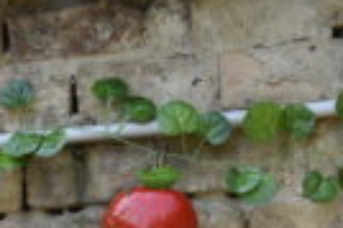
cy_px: 643
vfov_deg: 4.9
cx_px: -422
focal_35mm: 267
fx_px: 2540
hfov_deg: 7.3
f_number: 7.1
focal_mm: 31
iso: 200
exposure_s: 1/250
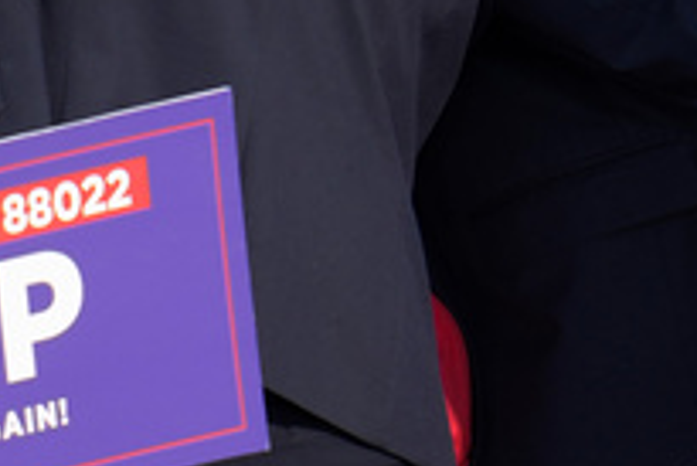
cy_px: -22
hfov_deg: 0.7
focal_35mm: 2794
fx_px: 54131
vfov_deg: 0.5
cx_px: 68
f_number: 4
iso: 250
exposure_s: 1/2000
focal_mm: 560
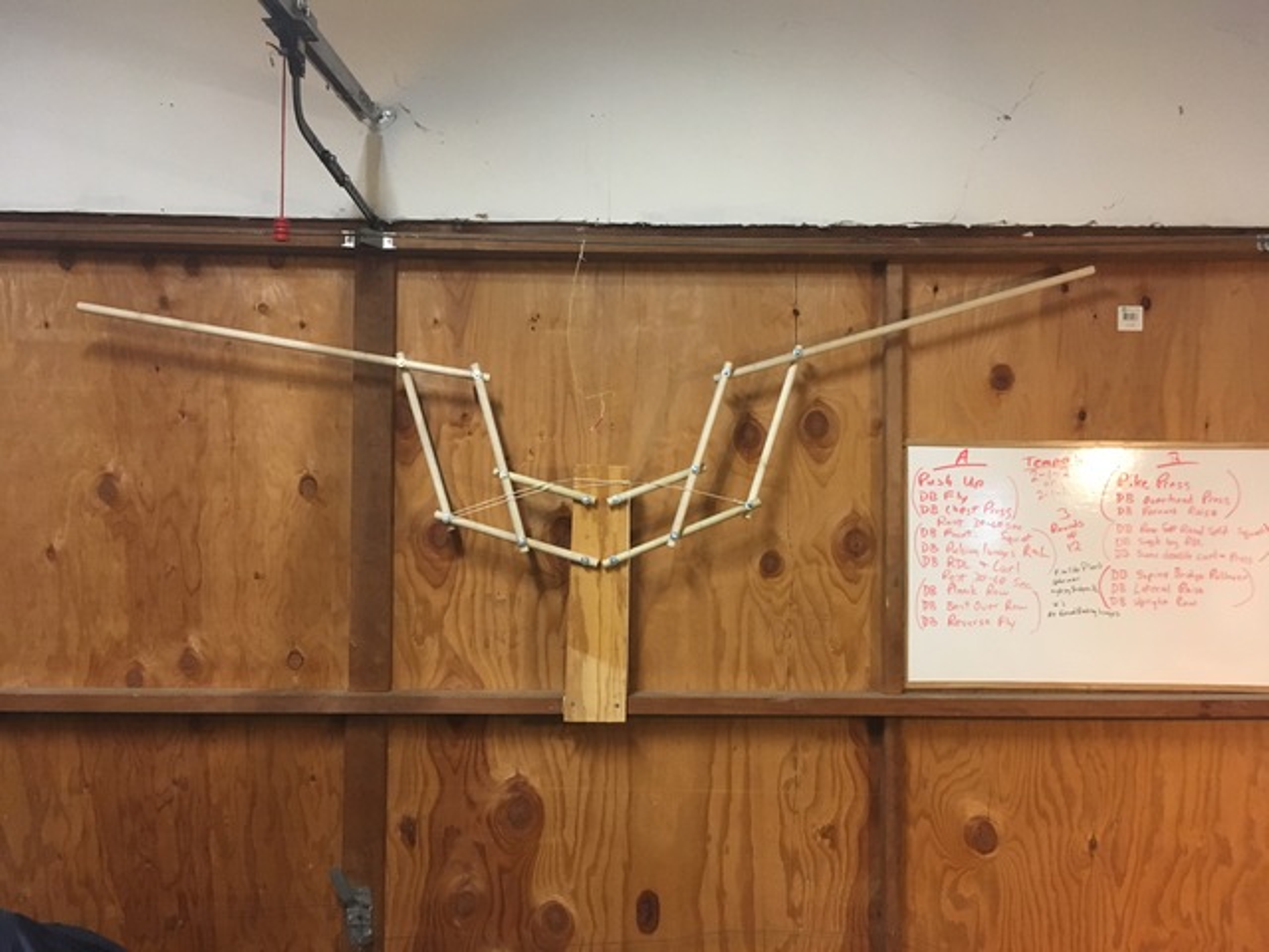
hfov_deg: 61.7
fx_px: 1063
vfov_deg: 48.2
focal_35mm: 29
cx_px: 634
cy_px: 476
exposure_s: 1/30
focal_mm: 4.15
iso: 200
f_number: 2.2
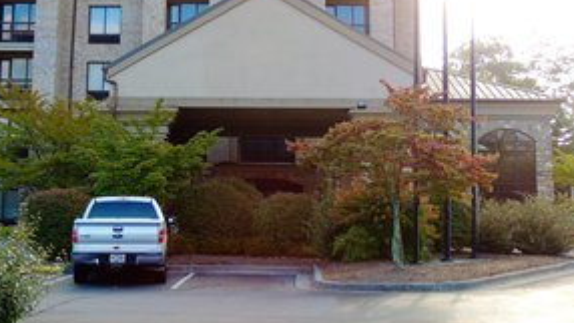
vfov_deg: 18.9
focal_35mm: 63
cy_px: 66
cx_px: 219
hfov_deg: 33.2
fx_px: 959
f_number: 3.4
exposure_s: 1/125
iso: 100
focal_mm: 7.6
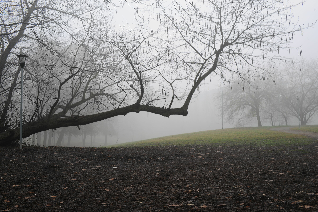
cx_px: 159
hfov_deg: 54.4
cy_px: 106
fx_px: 309
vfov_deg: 37.9
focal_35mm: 35
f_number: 16
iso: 200
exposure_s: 1/13
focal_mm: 35
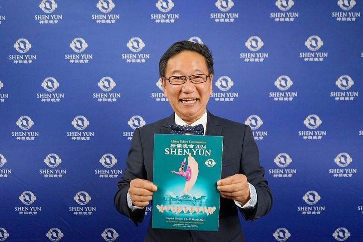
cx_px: 182
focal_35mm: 30
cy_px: 121
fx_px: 302
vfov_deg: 43.6
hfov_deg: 61.9
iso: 2500
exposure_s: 1/160
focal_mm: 30
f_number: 4
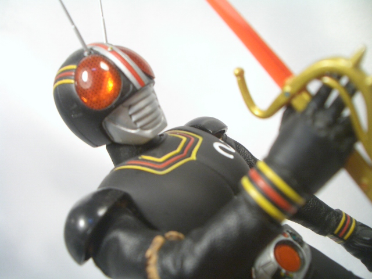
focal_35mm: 35
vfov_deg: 40.7
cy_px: 140
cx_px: 186
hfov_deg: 52.6
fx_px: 376
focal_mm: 5.8
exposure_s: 1/60
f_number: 2.6
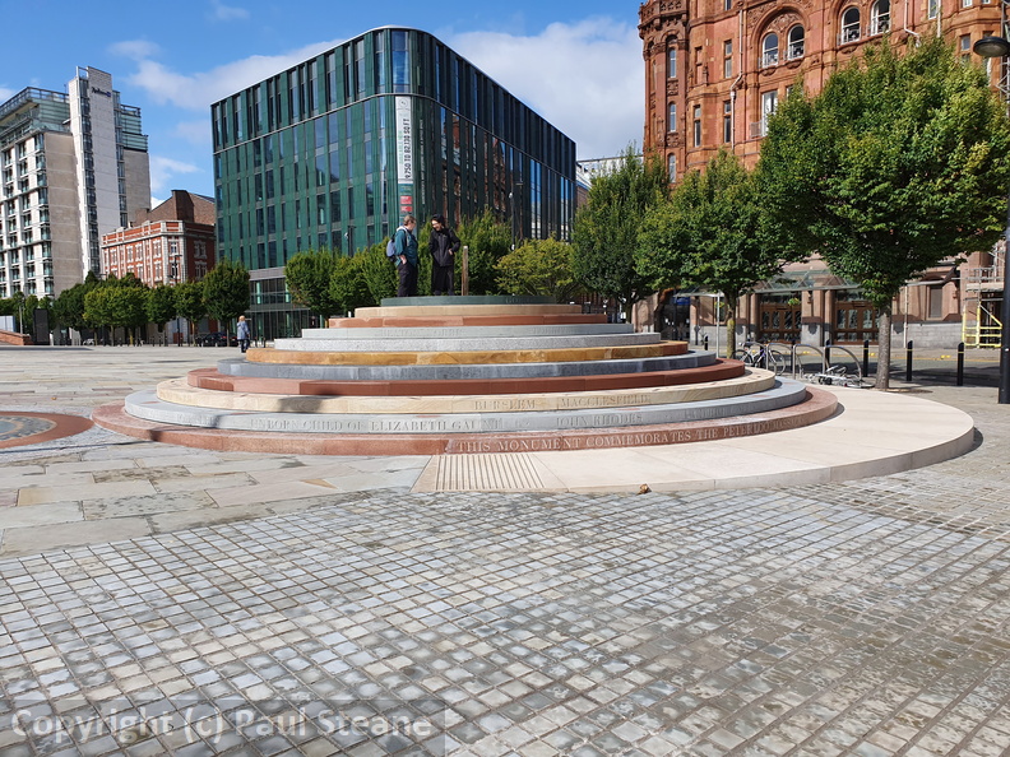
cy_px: 378
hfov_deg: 67.3
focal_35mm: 26
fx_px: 759
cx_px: 505
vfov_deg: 53.1
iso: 50
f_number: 2.4
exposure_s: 1/1820
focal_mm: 4.32
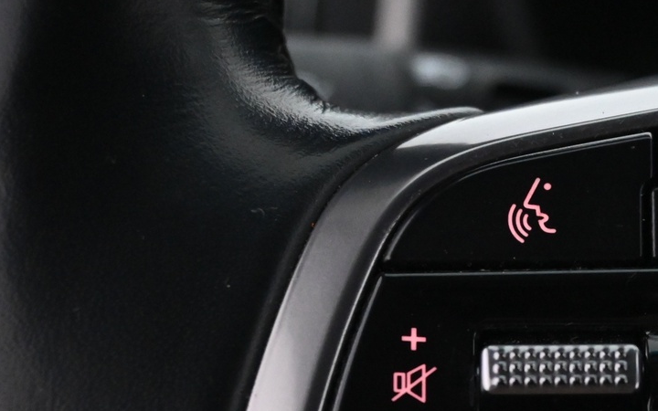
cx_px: 634
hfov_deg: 17.5
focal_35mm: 117
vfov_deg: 11.1
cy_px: 418
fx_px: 2098
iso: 4000
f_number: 5
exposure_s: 1/50
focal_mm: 34
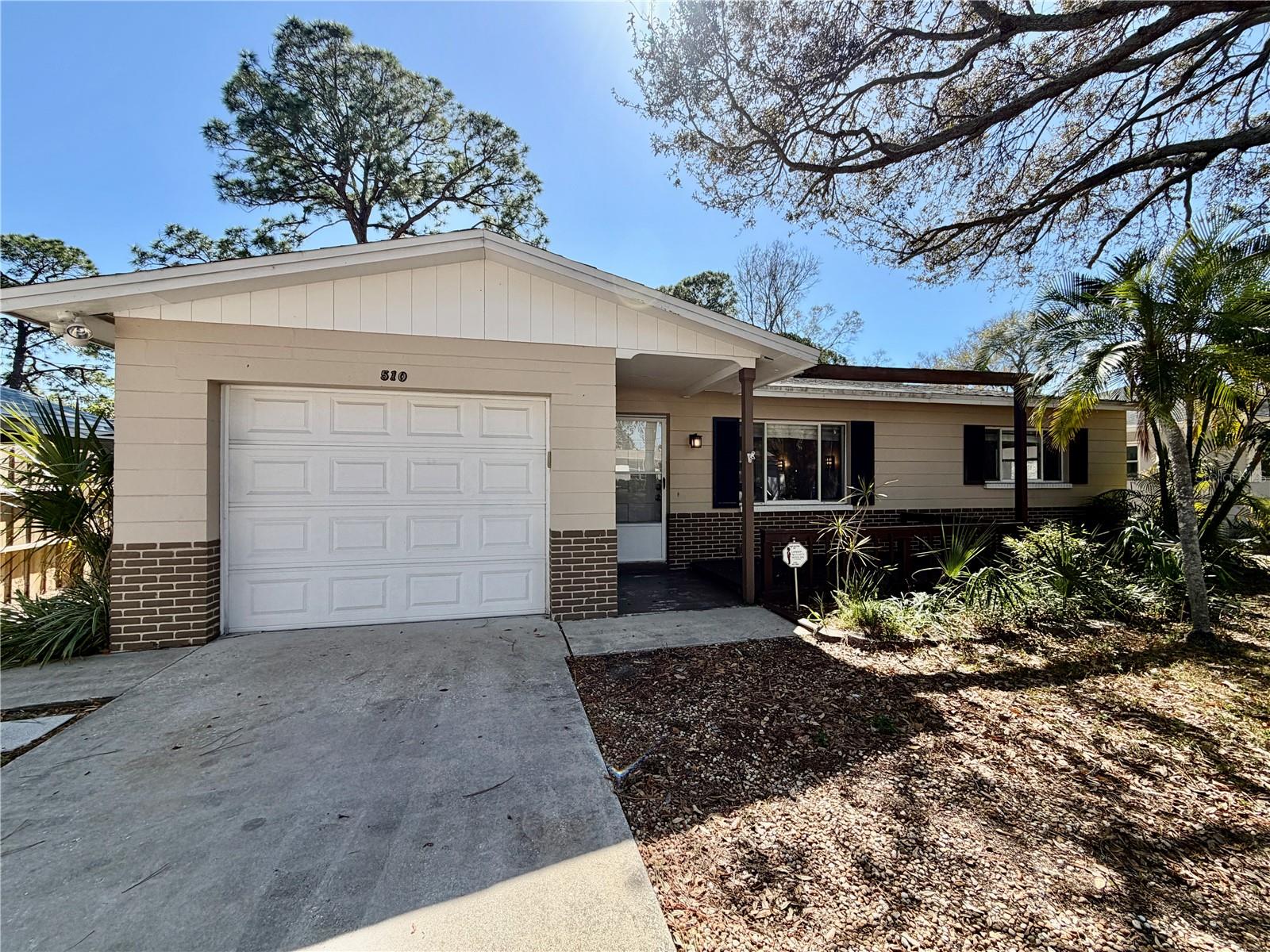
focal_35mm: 14
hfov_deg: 102.1
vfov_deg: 85.7
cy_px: 476
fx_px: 514
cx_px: 635
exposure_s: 1/770
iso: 40
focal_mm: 2.22
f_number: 2.2
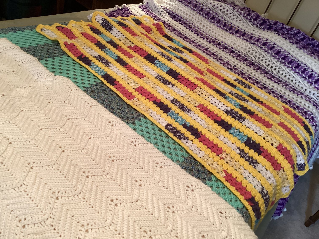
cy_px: 120
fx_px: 286
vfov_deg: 45.4
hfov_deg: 58.3
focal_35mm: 31
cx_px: 160
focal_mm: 3.3
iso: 200
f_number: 2.4
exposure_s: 1/50
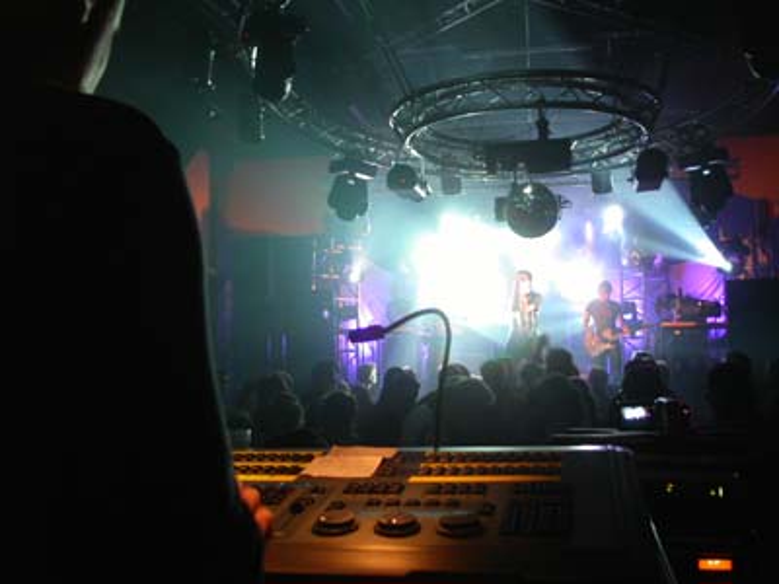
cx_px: 390
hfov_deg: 49.0
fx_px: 855
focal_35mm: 38
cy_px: 292
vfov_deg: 37.7
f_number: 2.8
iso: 200
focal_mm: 7.8
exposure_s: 1/10
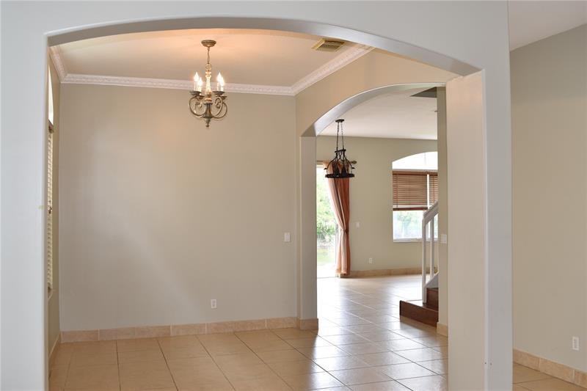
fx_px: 587
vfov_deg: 36.9
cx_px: 294
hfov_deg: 53.1
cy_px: 196
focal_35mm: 36
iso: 100
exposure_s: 1/15
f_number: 6.3
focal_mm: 24
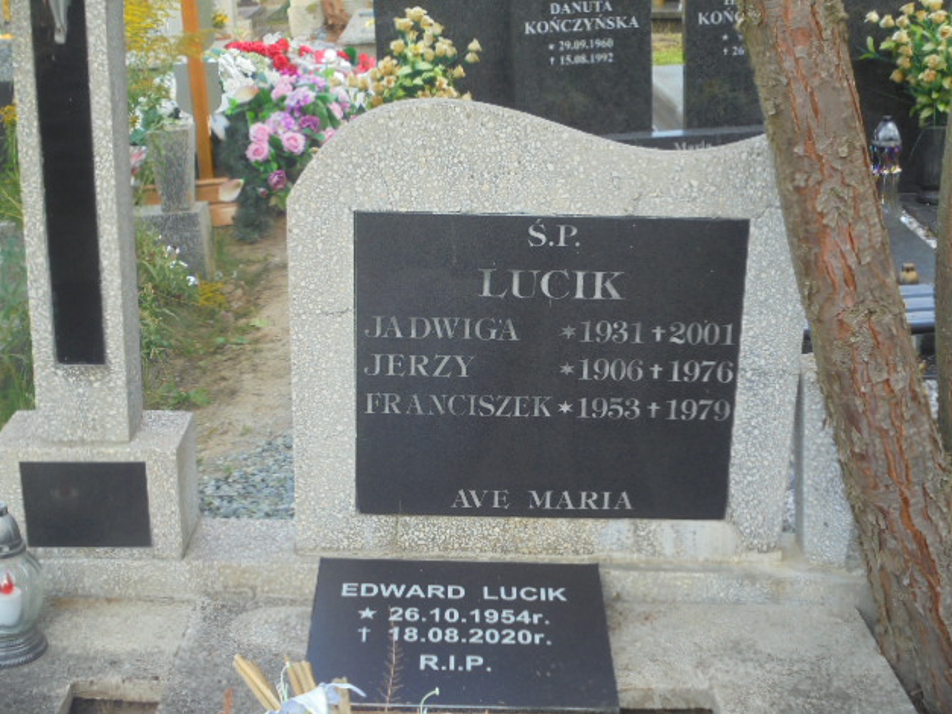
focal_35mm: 50
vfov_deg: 29.1
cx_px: 468
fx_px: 1375
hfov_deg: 38.2
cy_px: 352
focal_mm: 8.9
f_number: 4.8
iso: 100
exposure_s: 1/50
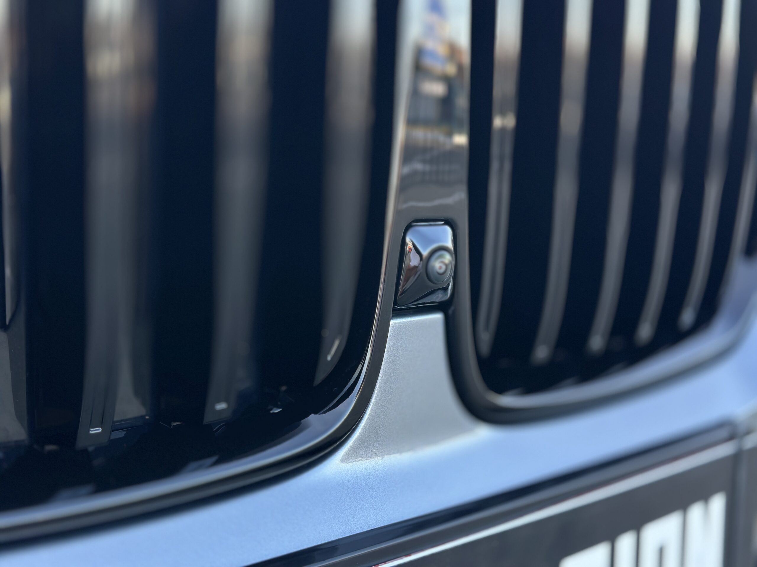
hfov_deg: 39.7
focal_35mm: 48
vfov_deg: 30.3
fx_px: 1050
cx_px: 378
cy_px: 284
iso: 80
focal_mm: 6.86
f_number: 1.78
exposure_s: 1/213
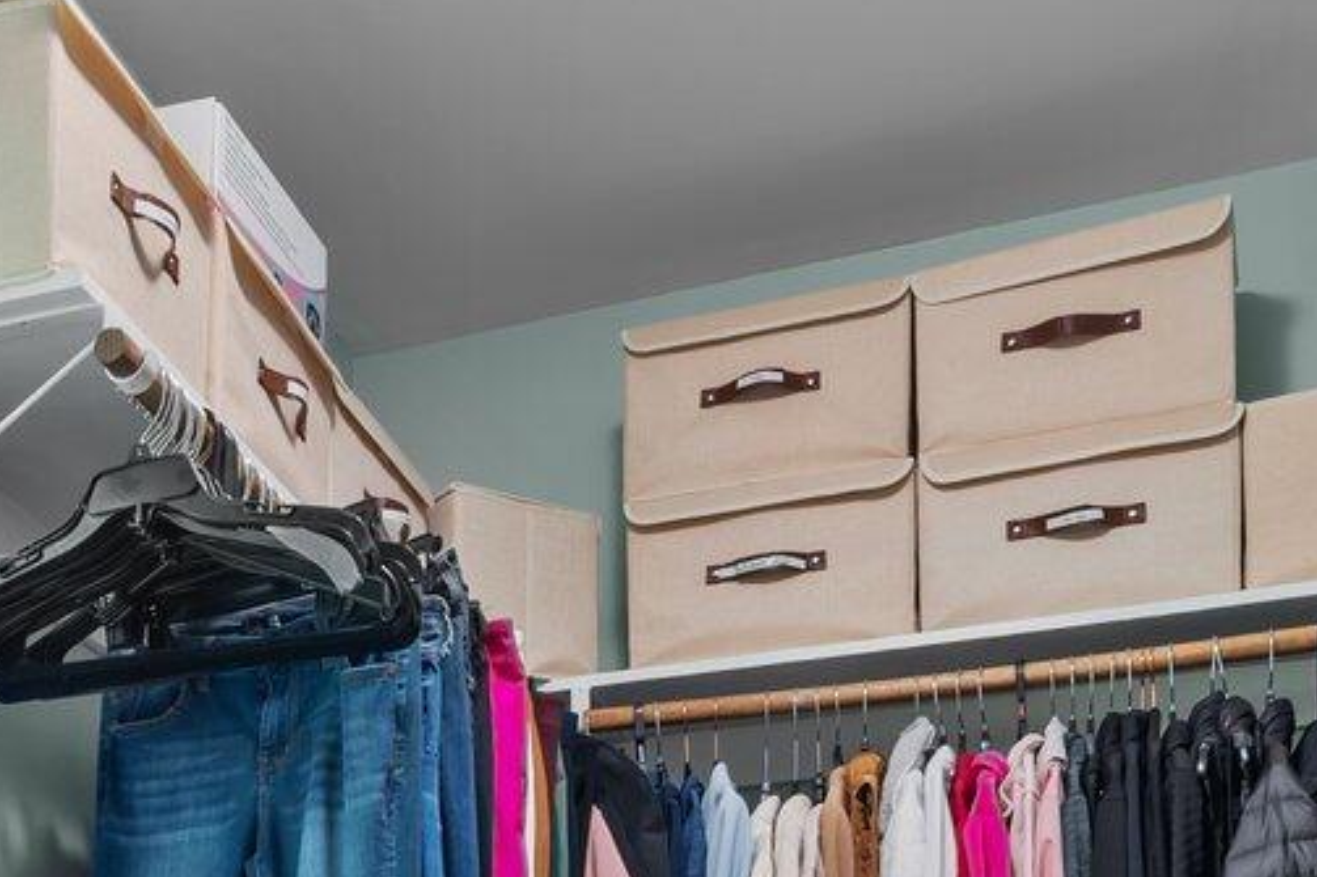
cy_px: 1369
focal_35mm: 57
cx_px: 149
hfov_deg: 33.4
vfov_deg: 20.0
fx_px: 2084
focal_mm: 14
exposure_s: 1/2
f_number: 8
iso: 250
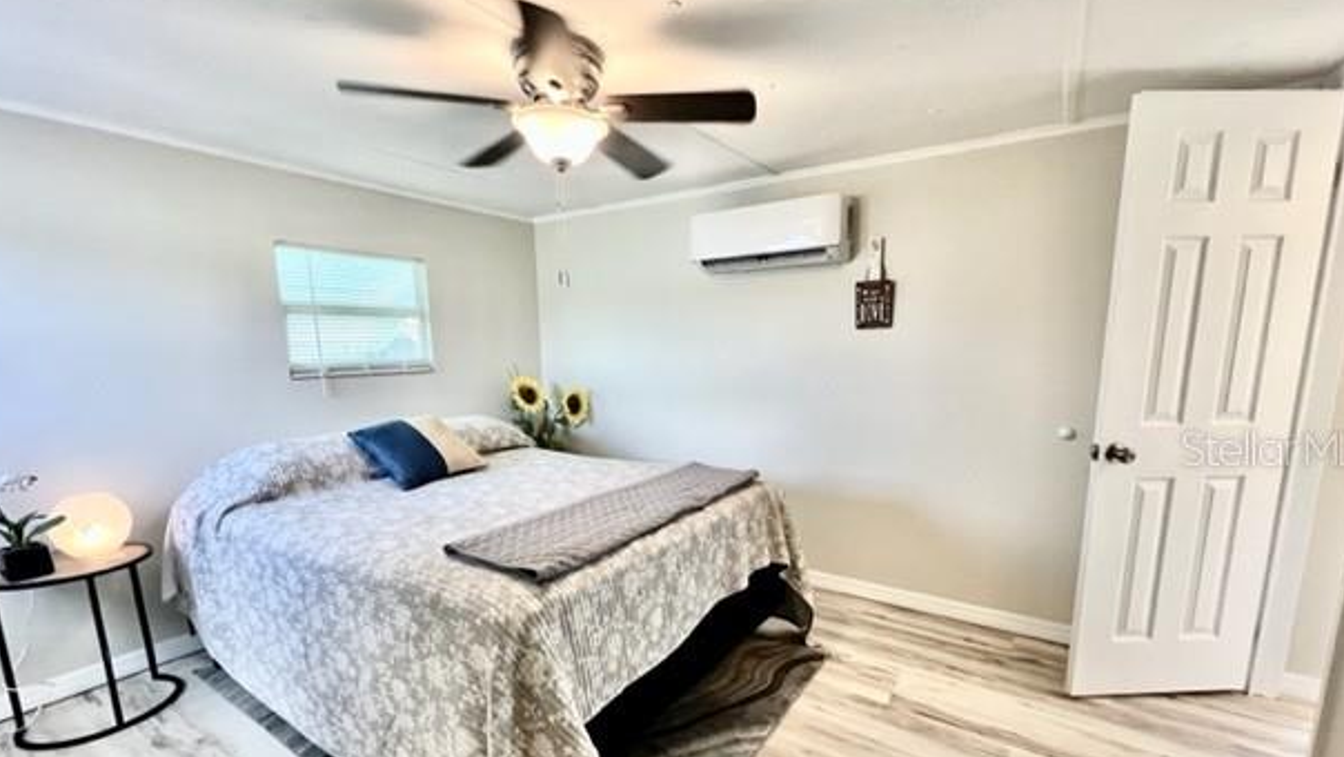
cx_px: 679
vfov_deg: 70.0
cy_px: 448
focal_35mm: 15
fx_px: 535
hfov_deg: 103.0
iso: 250
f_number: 1.8
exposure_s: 1/120
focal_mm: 1.57
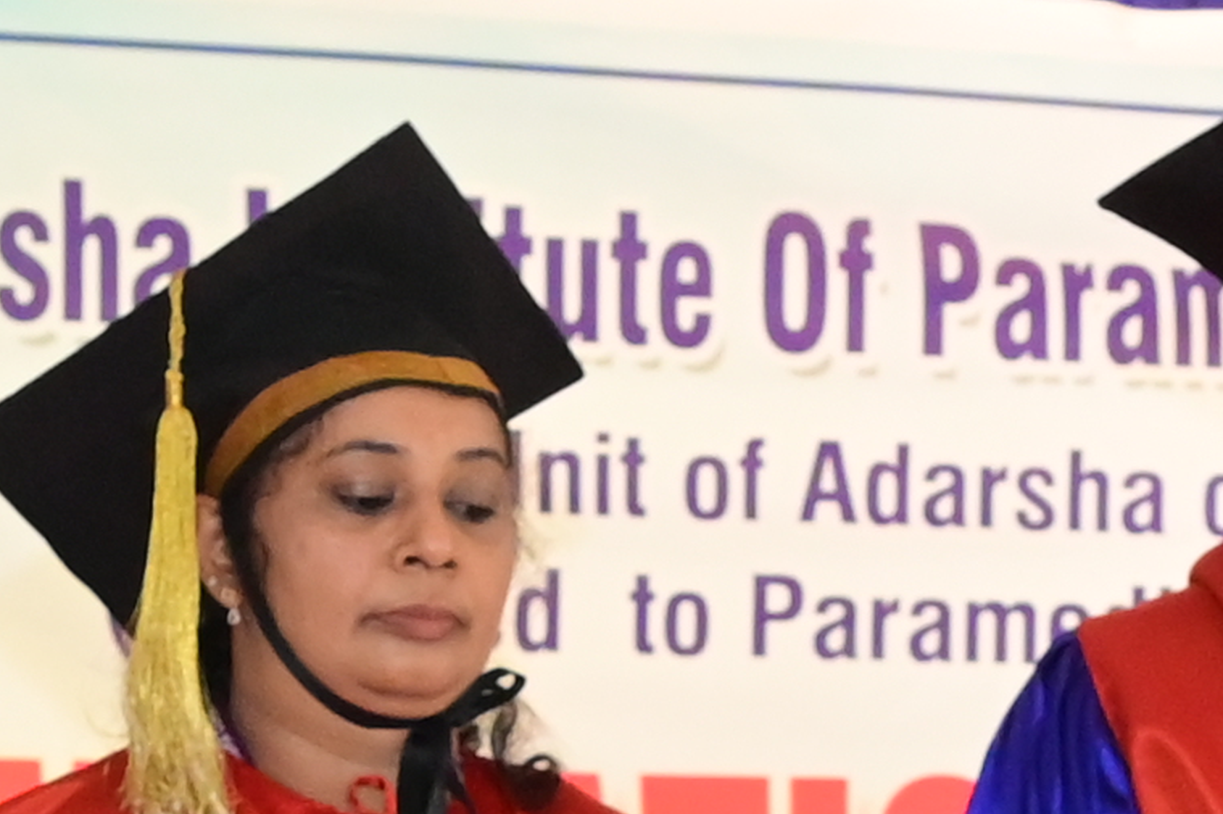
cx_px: 823
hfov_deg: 9.2
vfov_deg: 6.0
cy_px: 1417
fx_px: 7571
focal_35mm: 223
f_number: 5.6
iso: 3200
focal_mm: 28
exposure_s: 1/125
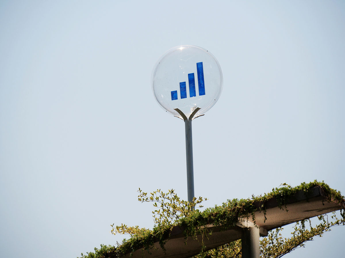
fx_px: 2033
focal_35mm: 204
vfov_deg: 7.3
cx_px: 172
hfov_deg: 9.7
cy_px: 129
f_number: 5.4
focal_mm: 102
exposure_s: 1/2000
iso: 200
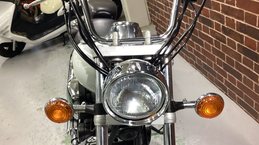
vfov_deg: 34.5
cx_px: 129
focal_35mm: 34
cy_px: 90
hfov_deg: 58.0
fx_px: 234
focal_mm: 3.3
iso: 160
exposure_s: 1/60
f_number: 2.4
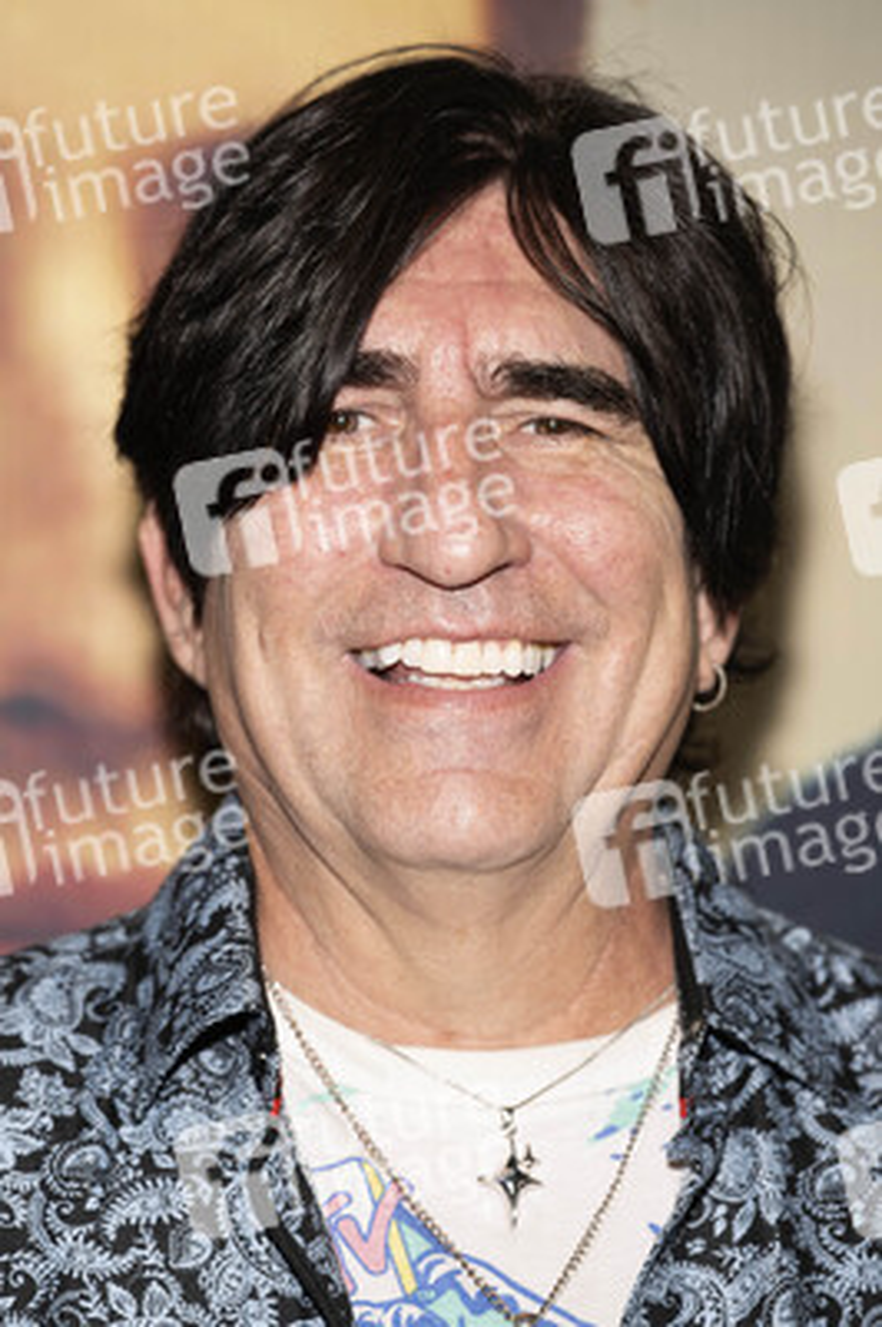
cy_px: 664
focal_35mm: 150
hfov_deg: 9.1
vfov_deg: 13.7
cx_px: 441
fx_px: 5522
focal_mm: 150
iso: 800
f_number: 4.5
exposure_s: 1/200
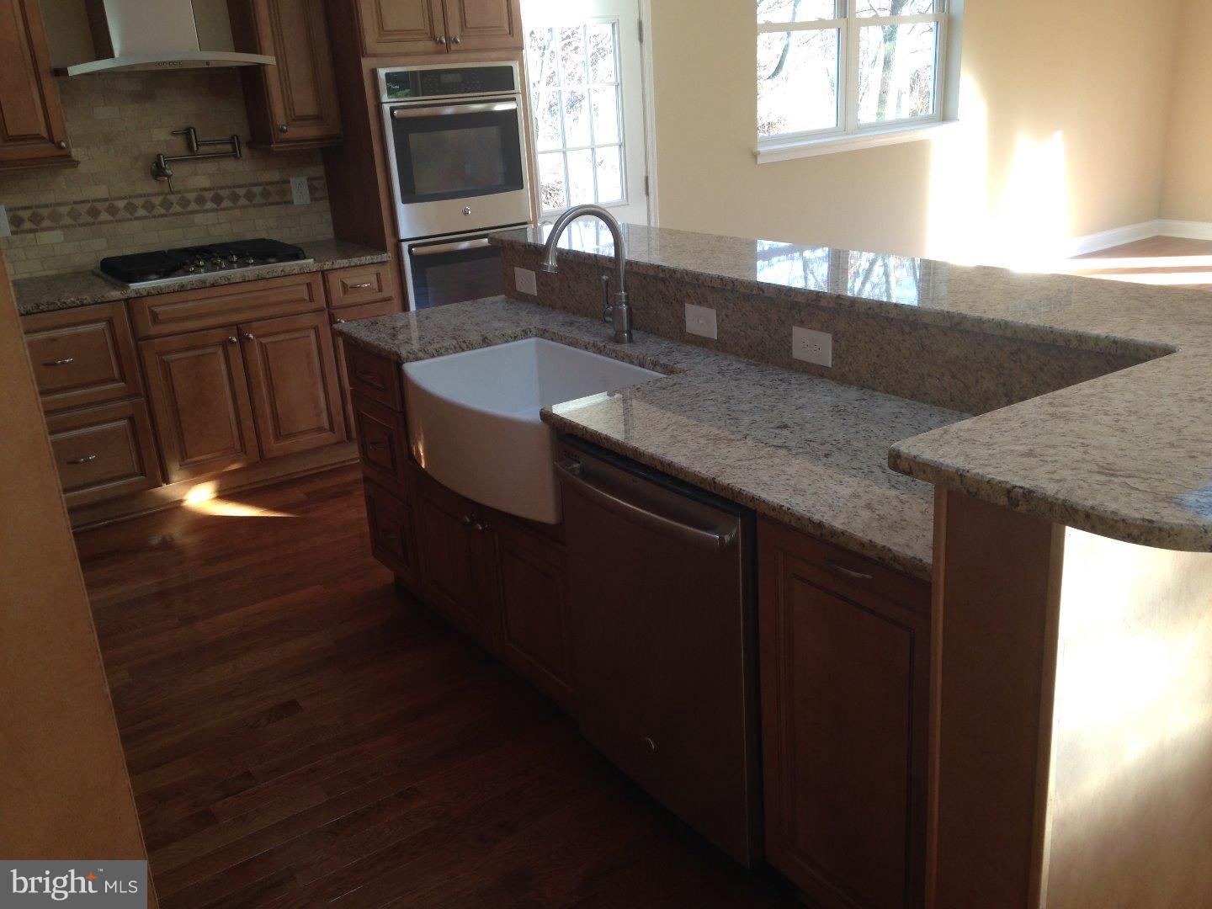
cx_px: 606
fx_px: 1155
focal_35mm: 33
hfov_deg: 55.4
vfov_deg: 42.9
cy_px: 454
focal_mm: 4.12
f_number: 2.4
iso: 50
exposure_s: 1/40
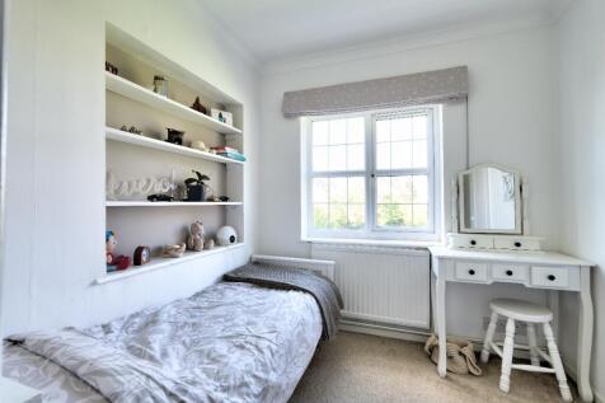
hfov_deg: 100.4
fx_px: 252
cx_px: 302
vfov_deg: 77.3
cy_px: 202
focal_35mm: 15
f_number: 4
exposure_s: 1/20
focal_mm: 10
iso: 160
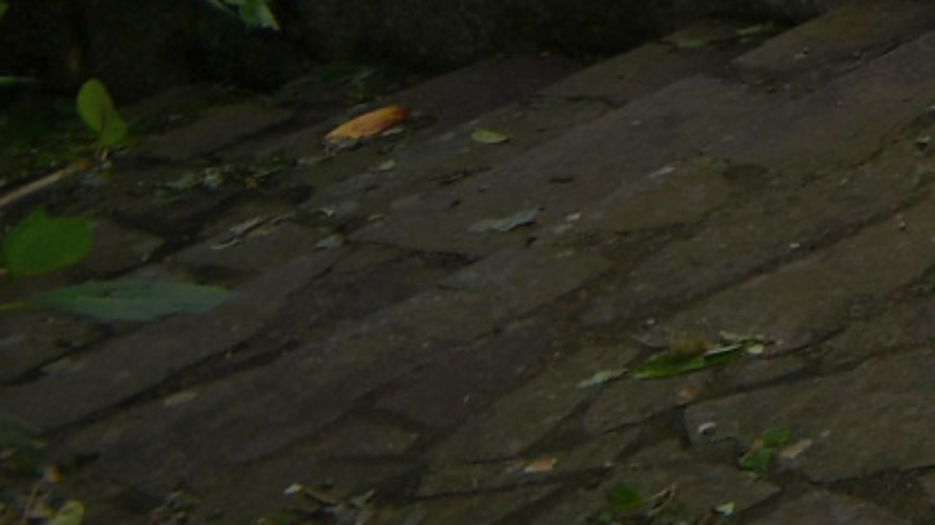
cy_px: -1334
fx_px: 2578
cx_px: 2873
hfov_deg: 11.2
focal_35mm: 104
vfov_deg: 8.4
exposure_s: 1/250
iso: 100
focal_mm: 11
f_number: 7.1
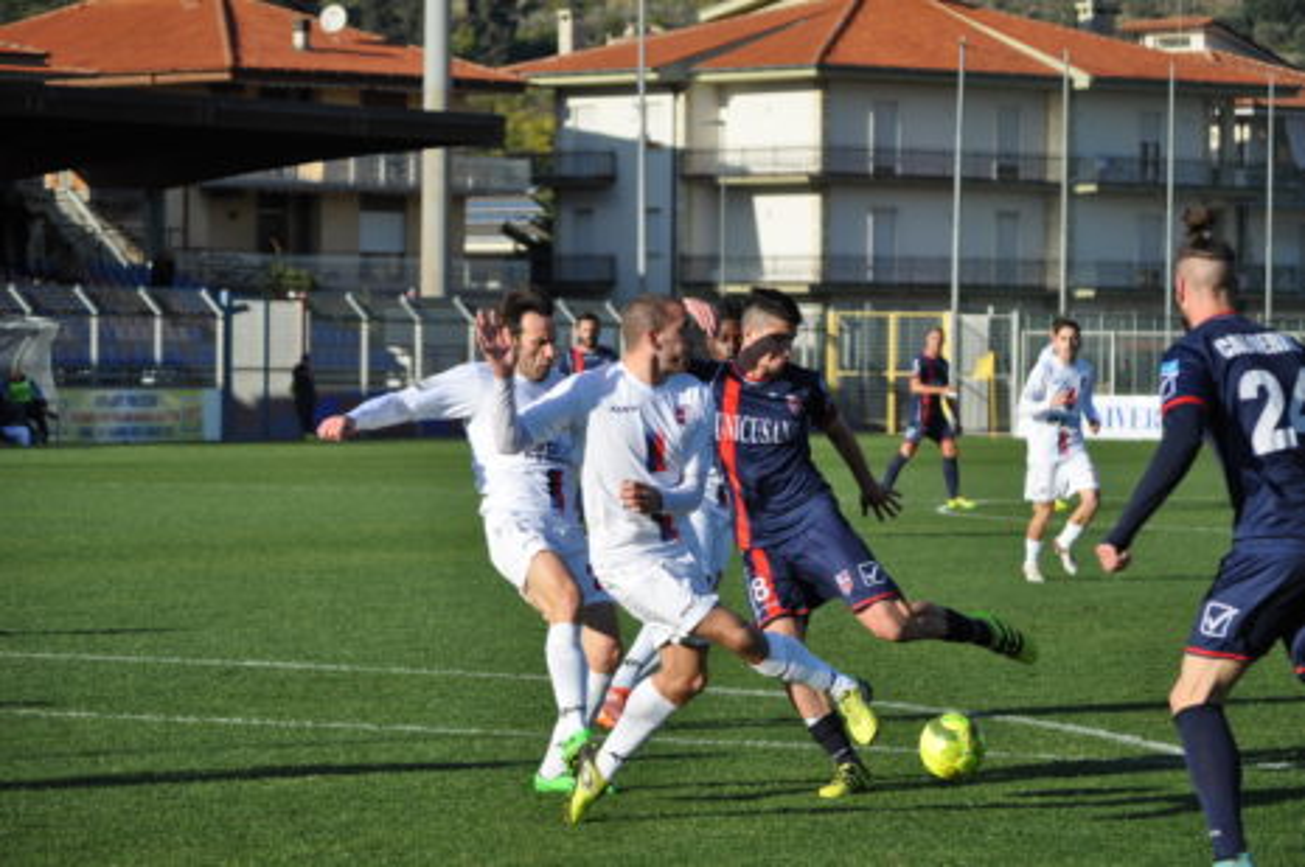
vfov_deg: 8.7
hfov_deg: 13.1
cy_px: 434
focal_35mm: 158
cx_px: 652
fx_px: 5703
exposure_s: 1/1600
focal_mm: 105
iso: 400
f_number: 7.1
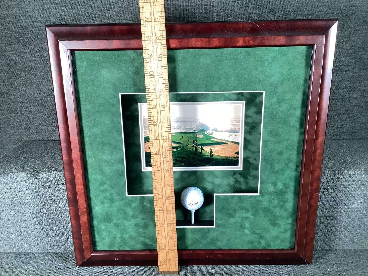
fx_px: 330
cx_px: 184
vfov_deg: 45.4
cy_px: 138
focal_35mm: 31
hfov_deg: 58.3
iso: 80
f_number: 2.4
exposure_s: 1/50
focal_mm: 3.3
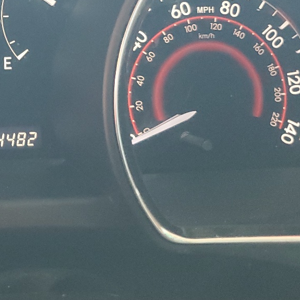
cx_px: -6
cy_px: 28
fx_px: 628
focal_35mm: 64
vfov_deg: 26.0
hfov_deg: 25.5
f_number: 1.5
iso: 340
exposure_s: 1/40
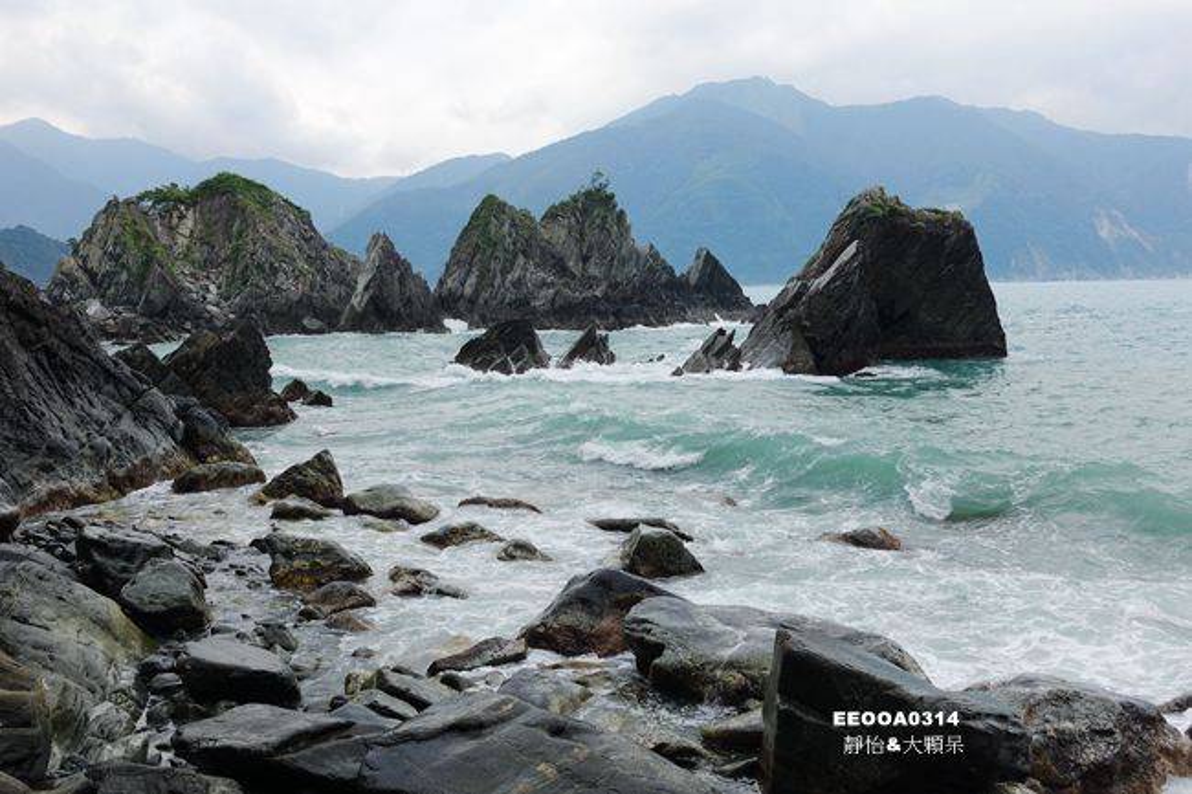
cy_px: 397
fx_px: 1125
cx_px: 596
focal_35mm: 34
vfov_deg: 38.9
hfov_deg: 55.8
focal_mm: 12.64
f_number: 4
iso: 125
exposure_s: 1/640
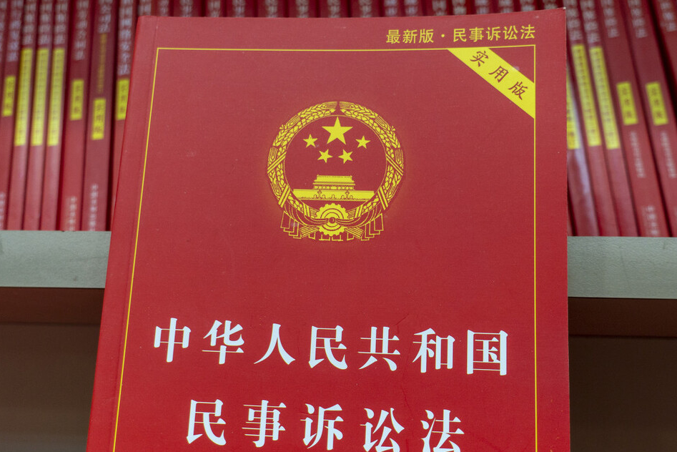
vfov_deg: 35.1
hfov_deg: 50.7
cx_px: 351
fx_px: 715
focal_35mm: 38
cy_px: 245
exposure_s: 1/50
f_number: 2.5
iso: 320
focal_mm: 11.12
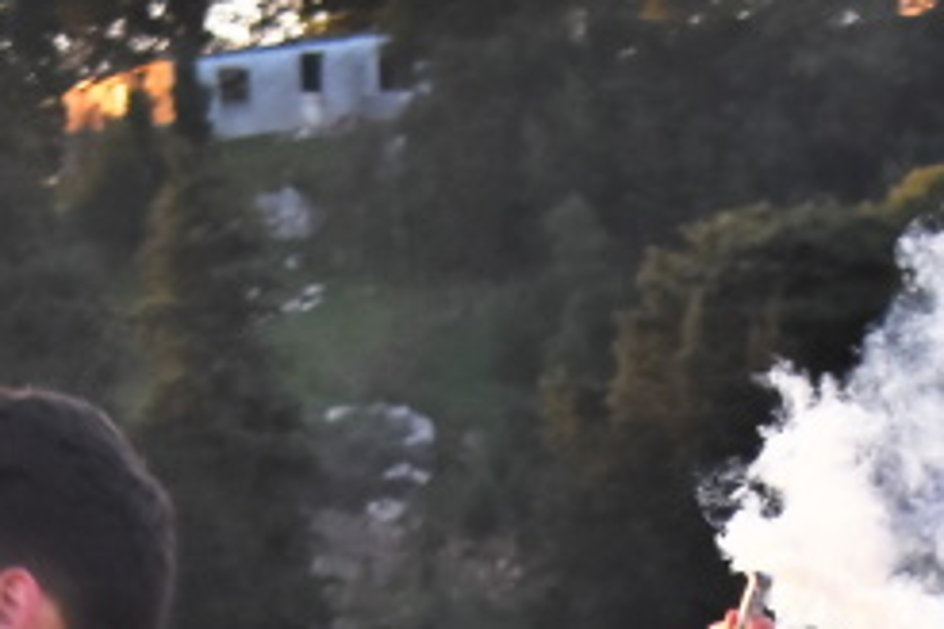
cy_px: 915
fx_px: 9256
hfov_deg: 5.8
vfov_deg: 3.9
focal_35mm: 353
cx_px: 1297
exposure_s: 1/500
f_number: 5
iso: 500
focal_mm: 58
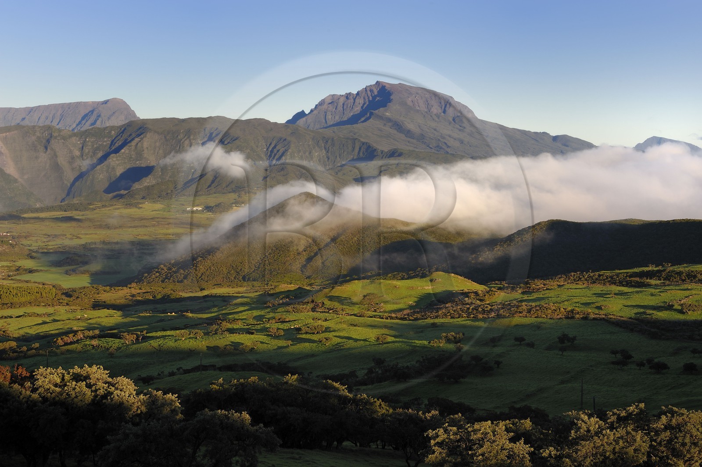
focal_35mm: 58
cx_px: 351
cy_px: 234
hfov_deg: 34.5
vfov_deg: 23.3
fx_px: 1130
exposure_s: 1/160
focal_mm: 58
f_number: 11
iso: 200
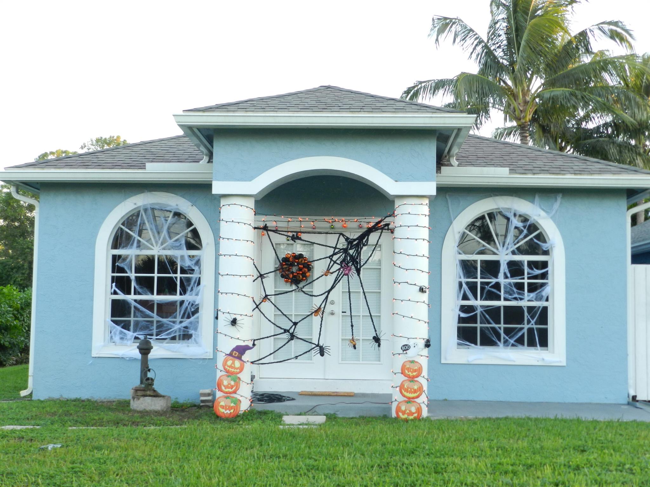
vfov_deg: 31.5
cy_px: 244
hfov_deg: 41.2
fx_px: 864
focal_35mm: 46
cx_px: 325
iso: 200
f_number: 4.2
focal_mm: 8.1
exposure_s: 1/30
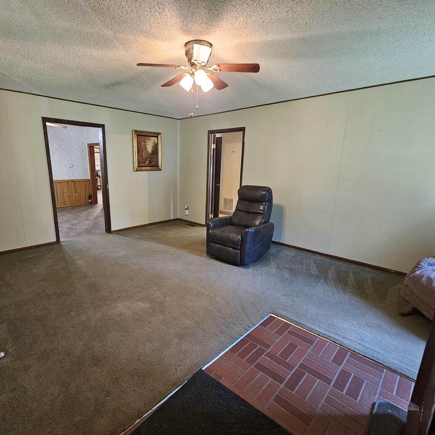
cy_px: 222
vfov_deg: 87.4
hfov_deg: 87.0
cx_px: 189
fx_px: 227
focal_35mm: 16
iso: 640
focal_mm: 2.2
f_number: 2.2
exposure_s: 1/30
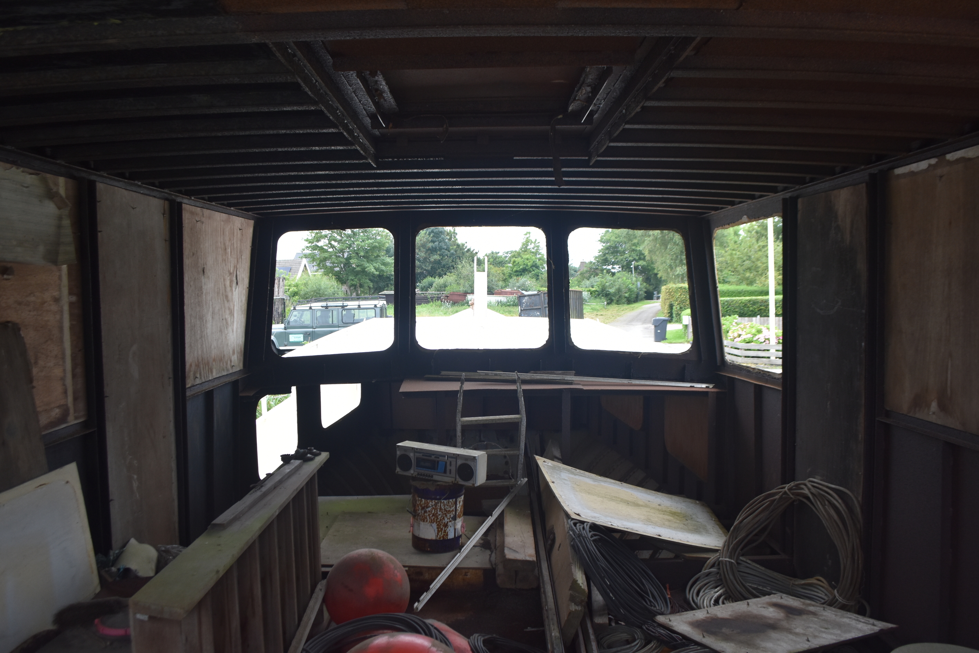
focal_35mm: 27
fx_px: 734
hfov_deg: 67.4
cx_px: 490
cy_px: 326
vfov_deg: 47.9
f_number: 5
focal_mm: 18
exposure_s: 1/100
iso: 400
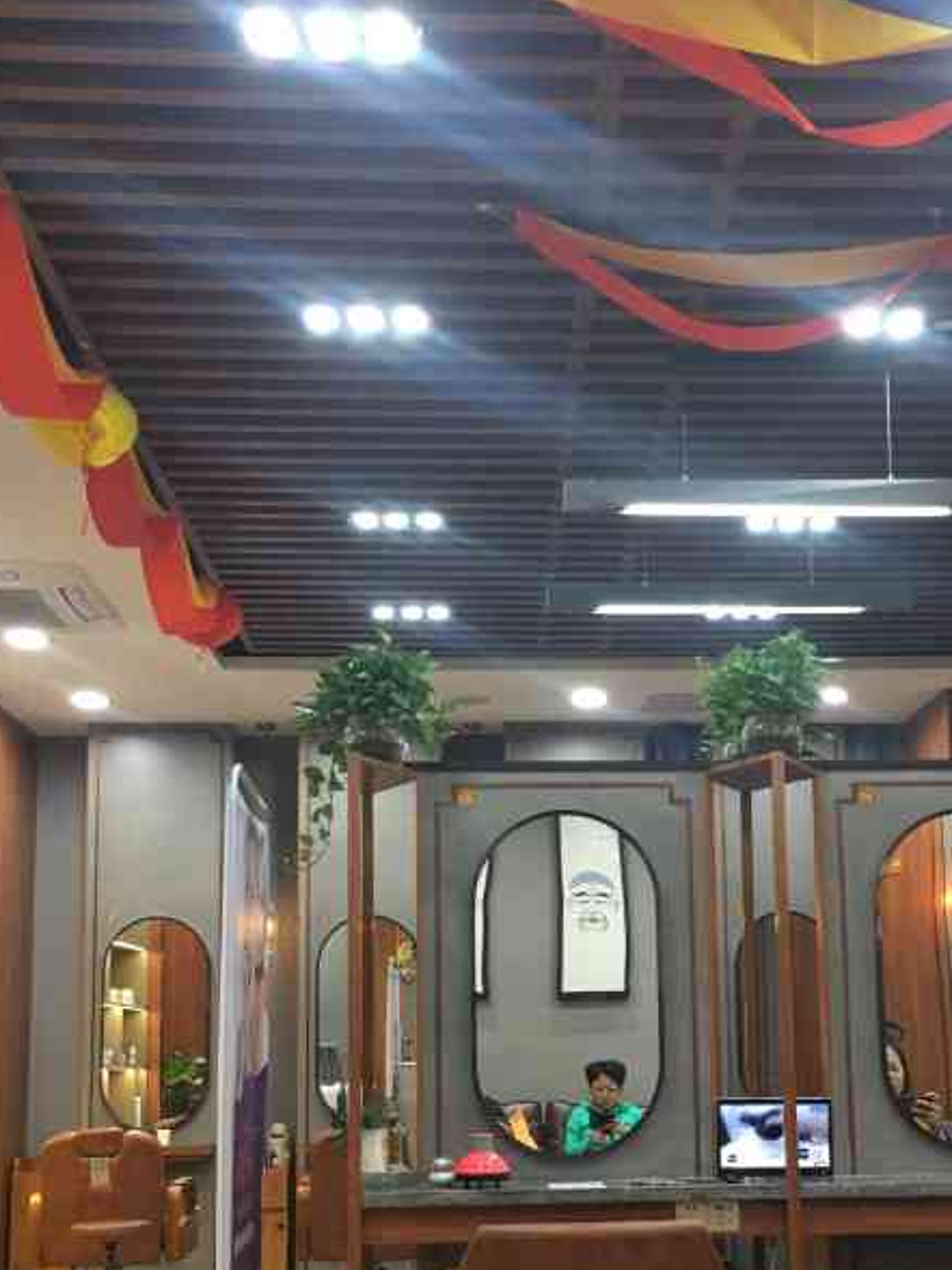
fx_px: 1687
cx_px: 568
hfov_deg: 31.4
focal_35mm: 46
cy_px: 852
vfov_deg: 40.7
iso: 64
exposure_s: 1/17
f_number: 2.2
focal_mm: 4.15
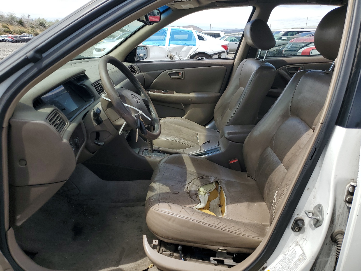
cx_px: 180
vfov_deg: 53.1
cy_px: 136
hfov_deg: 67.3
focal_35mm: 26
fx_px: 271
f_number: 1.5
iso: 50
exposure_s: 1/2000
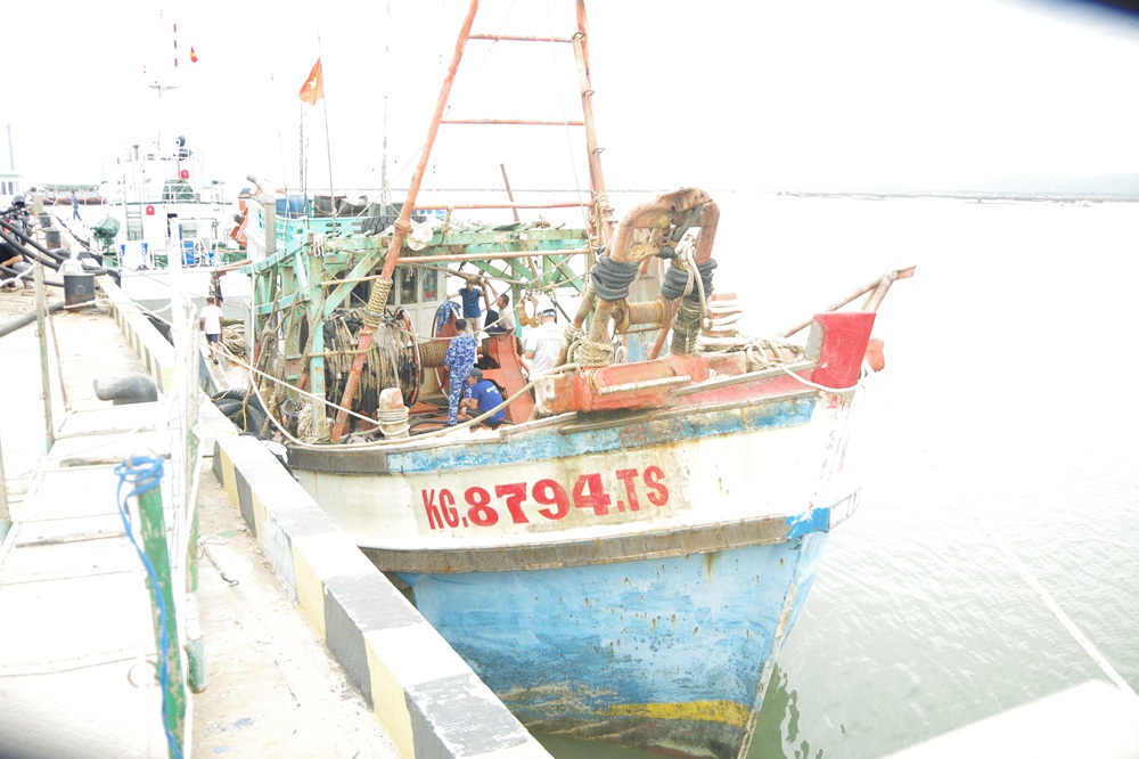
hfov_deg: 60.3
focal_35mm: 31
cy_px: 380
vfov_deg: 42.3
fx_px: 980
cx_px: 570
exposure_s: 1/125
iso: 100
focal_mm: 21
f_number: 4
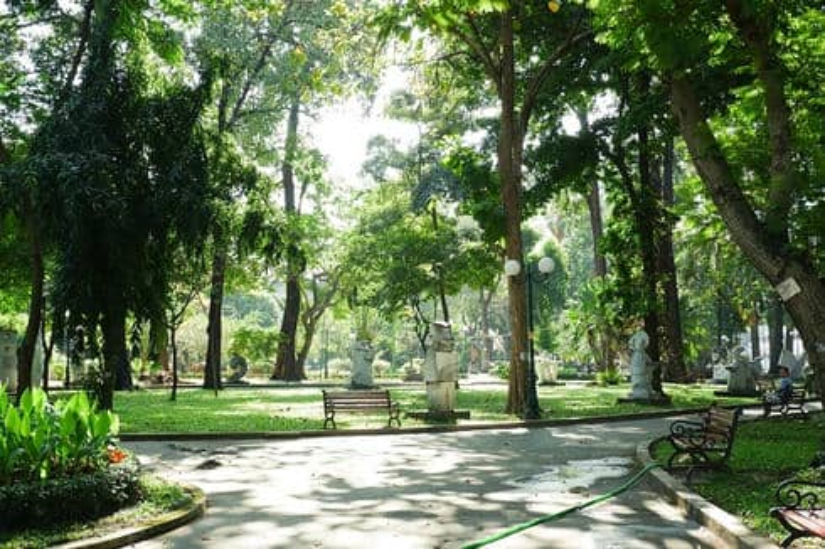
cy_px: 274
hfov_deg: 49.6
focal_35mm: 39
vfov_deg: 34.2
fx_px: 893
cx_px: 412
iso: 100
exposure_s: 1/105
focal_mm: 26.4
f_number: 5
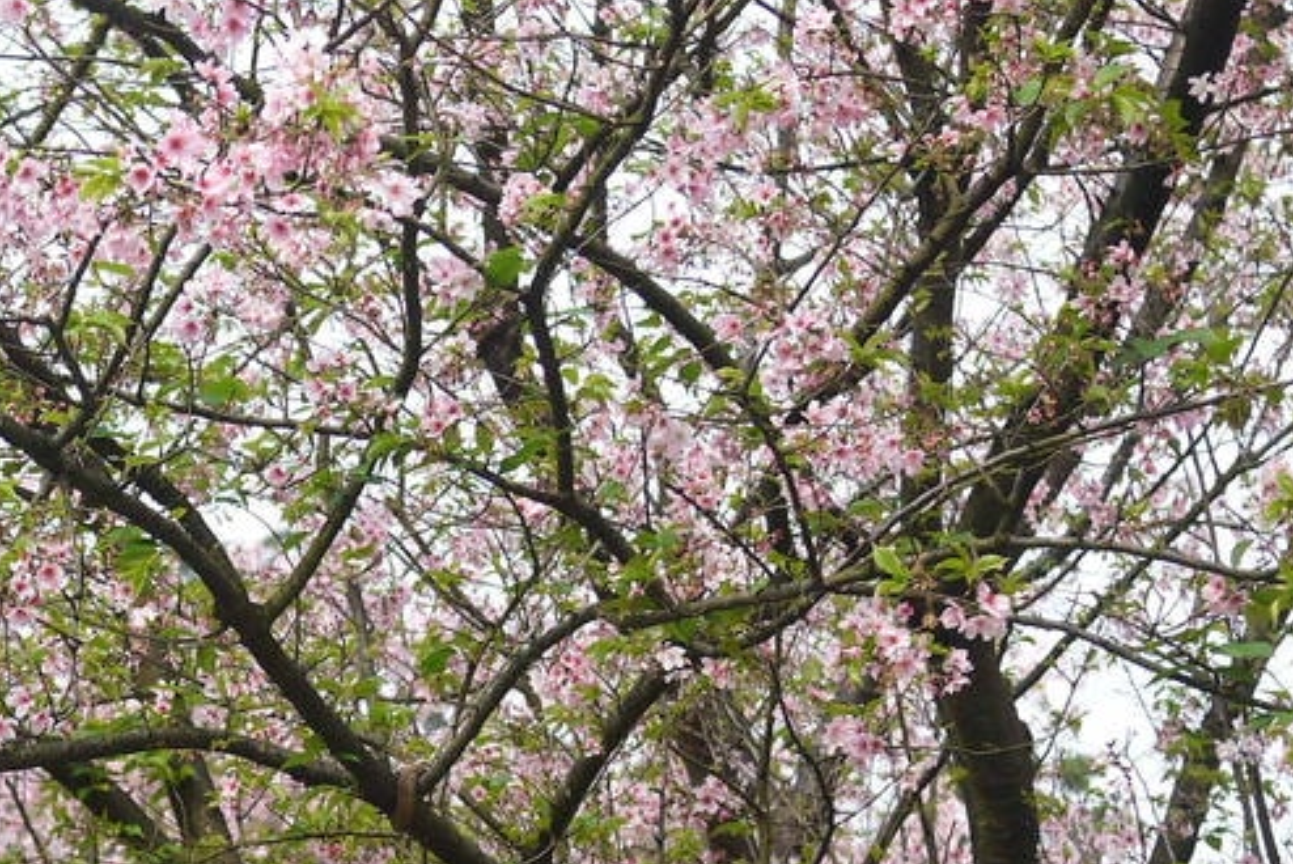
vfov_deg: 13.5
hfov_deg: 19.9
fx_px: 3630
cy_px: 767
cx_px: 162
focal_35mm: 101
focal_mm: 20
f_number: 2.2
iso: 160
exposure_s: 1/1300
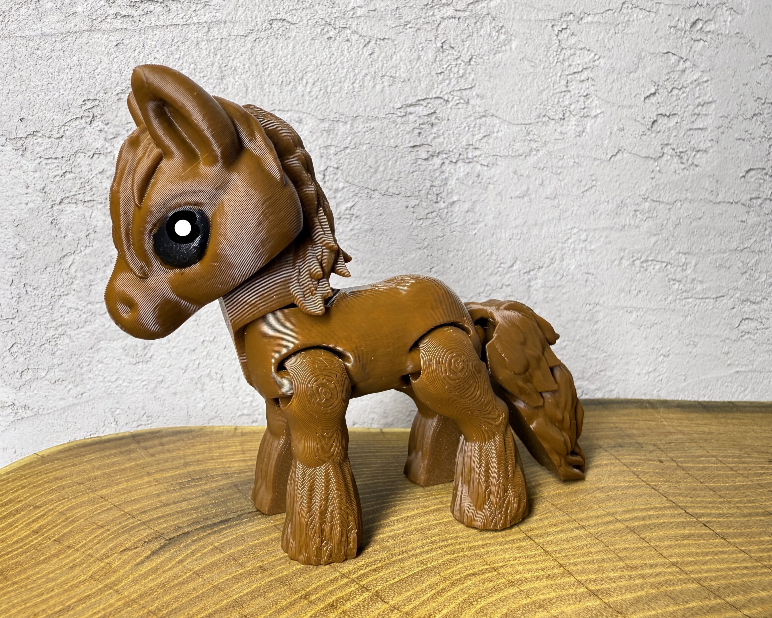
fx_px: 594
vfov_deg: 54.9
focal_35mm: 26
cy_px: 319
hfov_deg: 66.0
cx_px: 407
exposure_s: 1/99
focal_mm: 2.22
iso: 80
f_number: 2.2
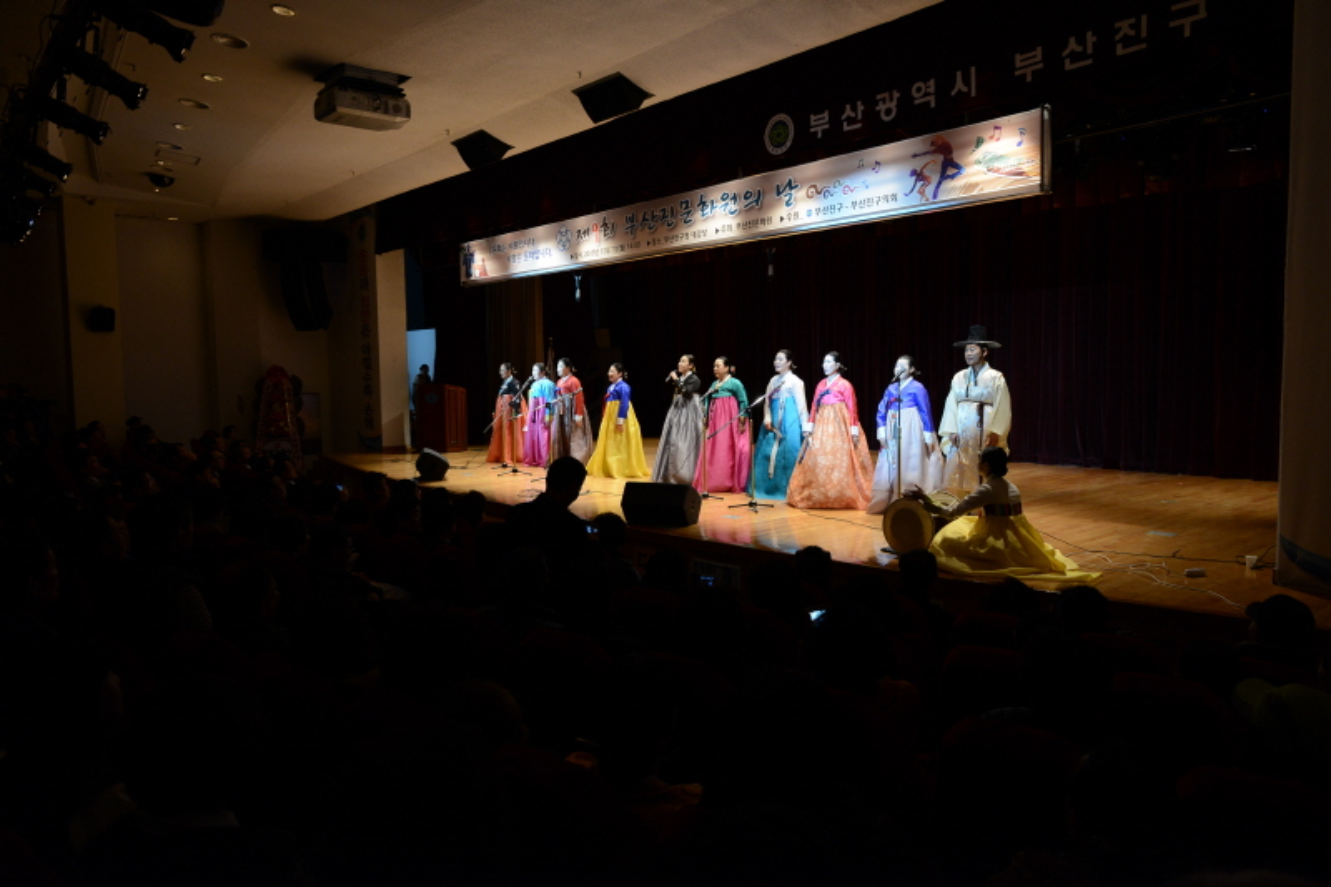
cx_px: 666
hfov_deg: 73.8
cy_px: 444
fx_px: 887
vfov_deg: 53.1
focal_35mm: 24
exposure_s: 1/125
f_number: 4
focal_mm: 24
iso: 1250
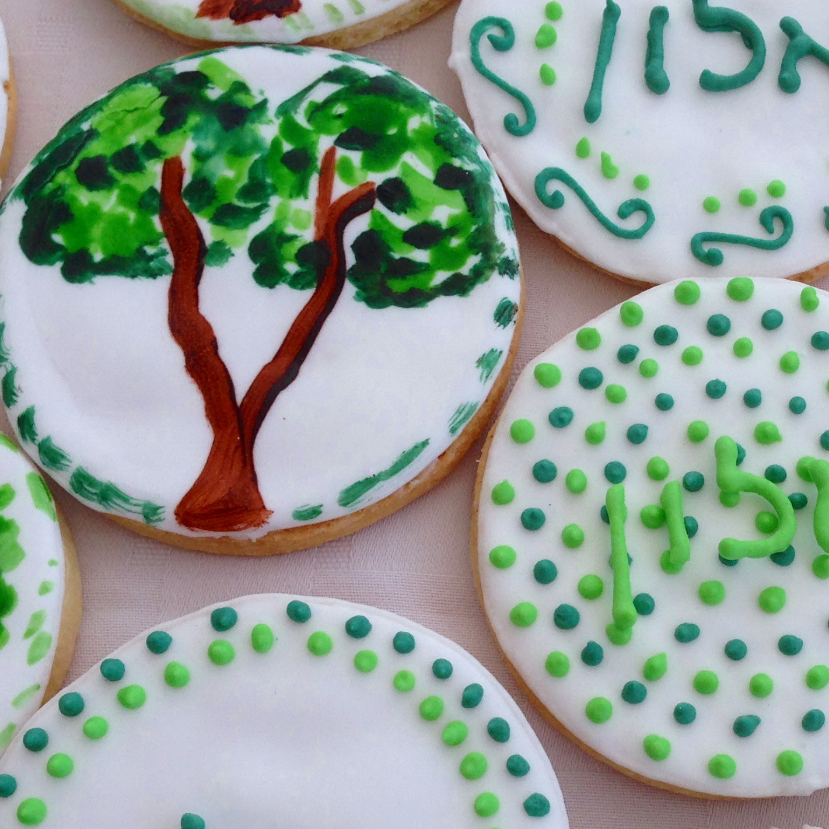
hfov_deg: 25.1
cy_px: 564
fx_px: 1815
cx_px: 702
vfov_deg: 25.6
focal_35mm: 67
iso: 50
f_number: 2.4
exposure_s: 1/126
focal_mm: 4.12
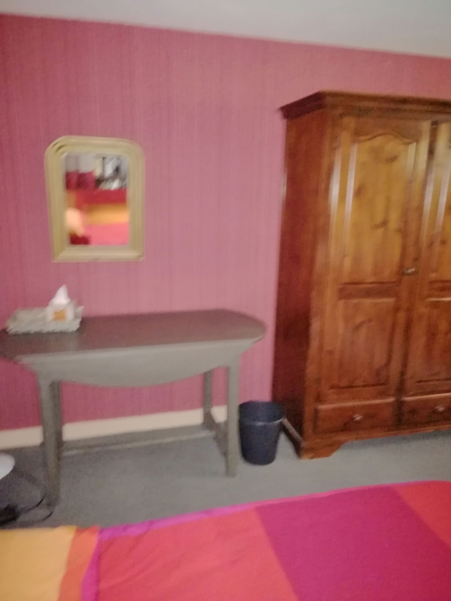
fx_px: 469
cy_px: 300
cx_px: 226
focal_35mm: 27
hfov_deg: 51.4
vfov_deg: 65.3
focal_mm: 3.95
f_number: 1.8
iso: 1600
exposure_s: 1/12.5
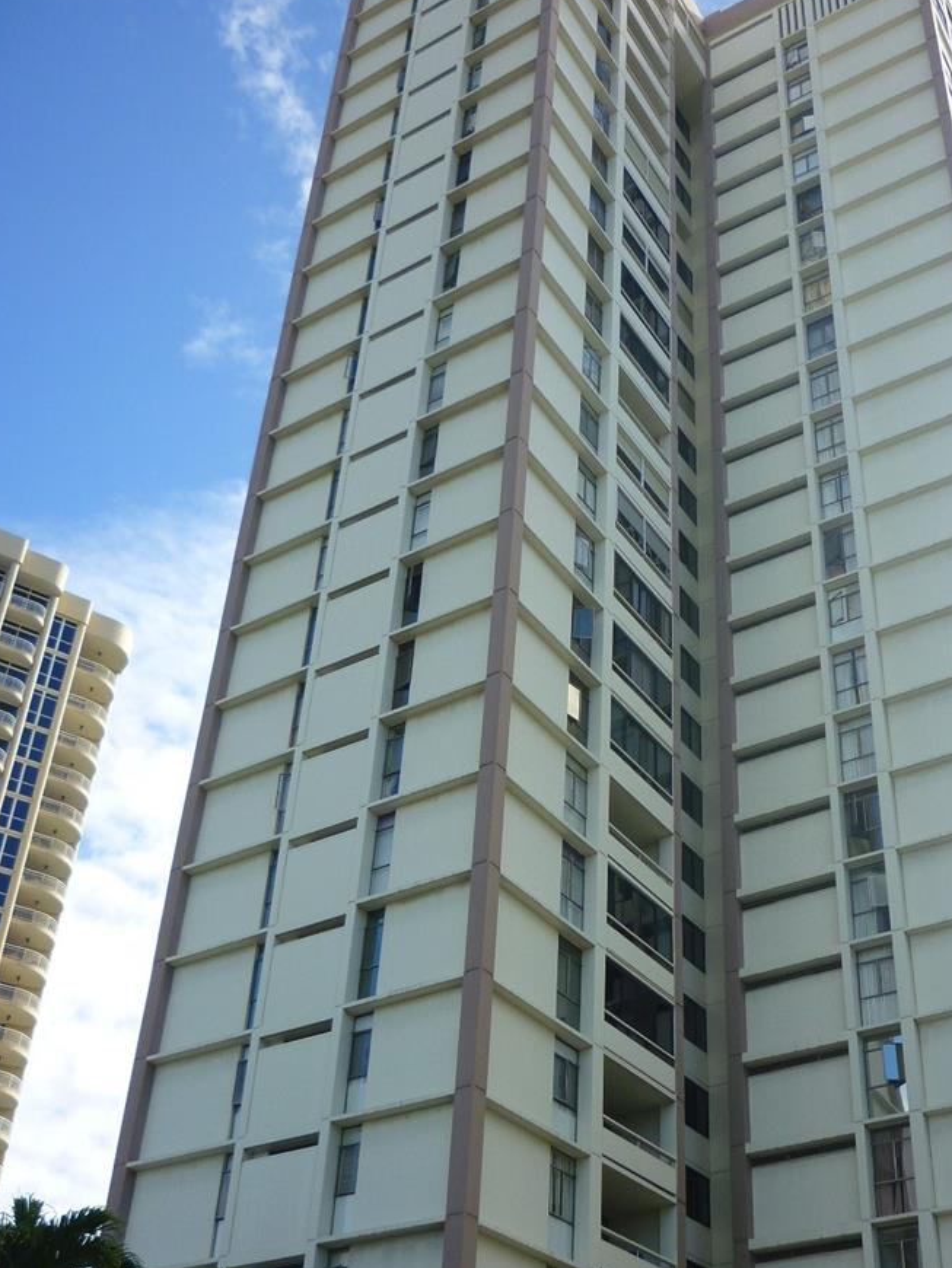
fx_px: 1466
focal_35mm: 40
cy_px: 807
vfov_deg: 46.3
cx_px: 641
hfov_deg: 35.6
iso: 80
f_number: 3.5
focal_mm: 5.2
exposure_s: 1/500
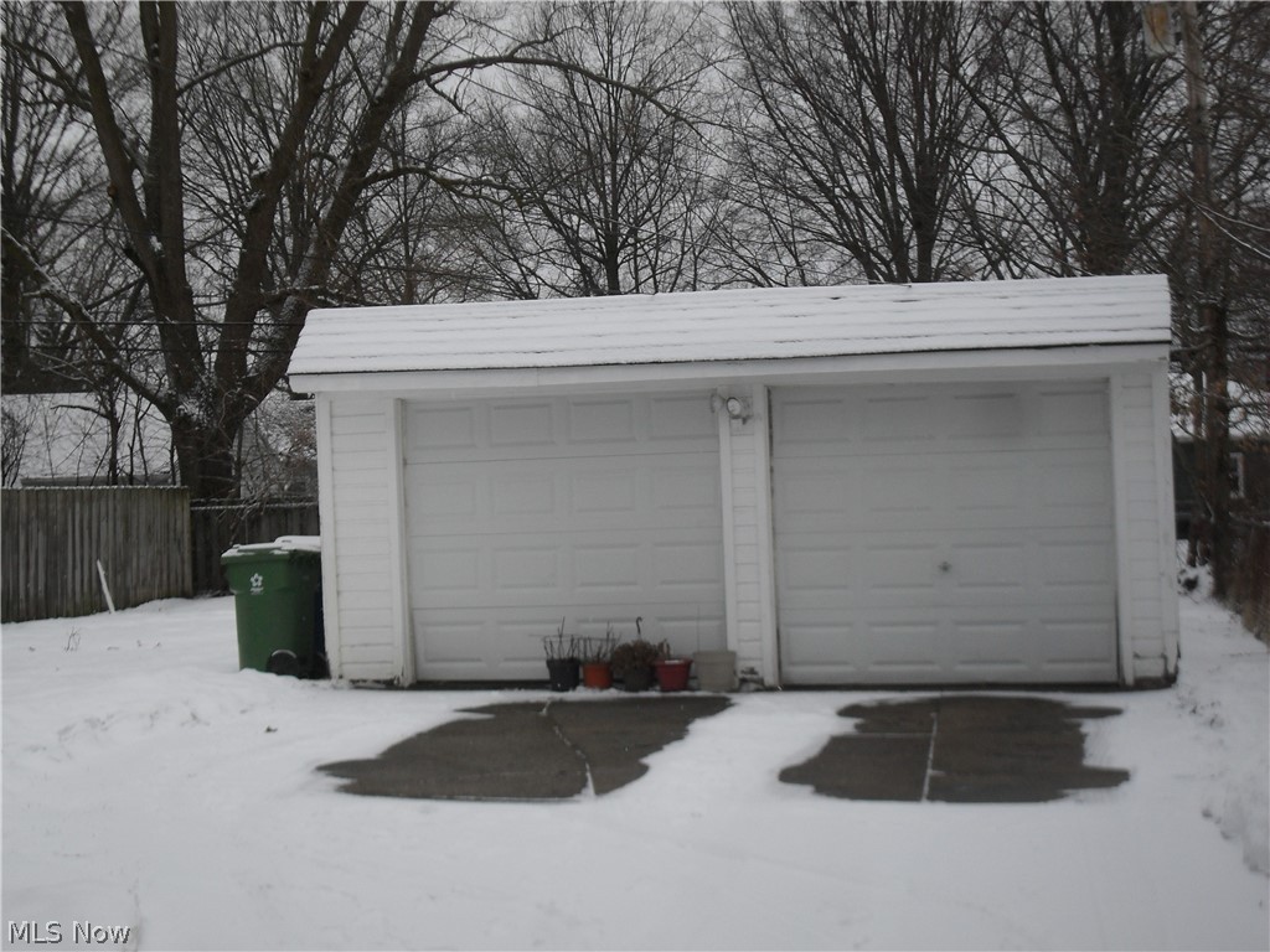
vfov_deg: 25.7
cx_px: 635
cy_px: 476
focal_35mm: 57
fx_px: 2091
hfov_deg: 33.8
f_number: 4.3
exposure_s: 1/500
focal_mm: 10.1
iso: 100
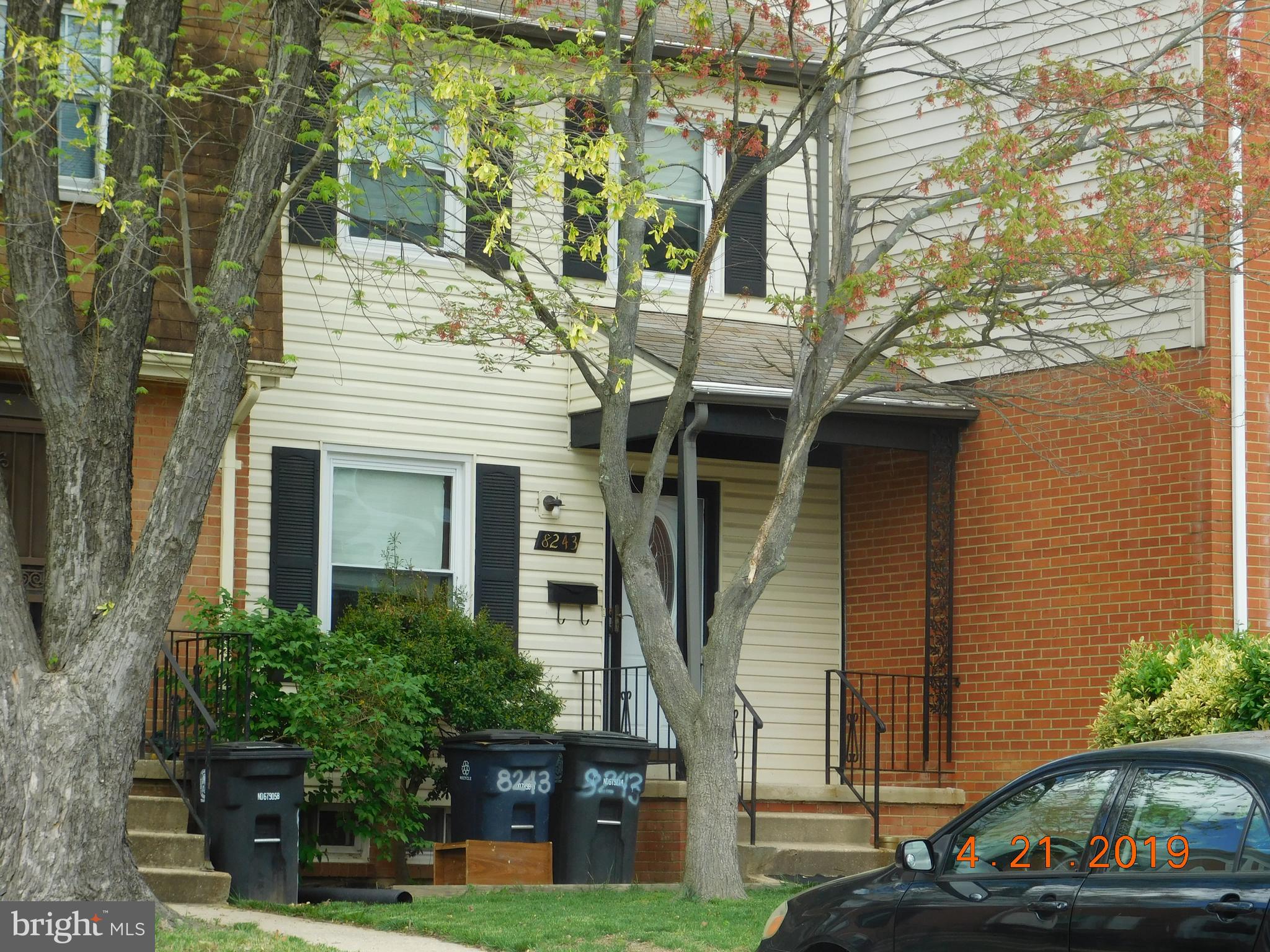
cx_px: 635
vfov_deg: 14.9
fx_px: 3632
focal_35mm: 99
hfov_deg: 19.8
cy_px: 476
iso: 125
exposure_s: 1/250
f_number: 4.6
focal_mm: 17.6
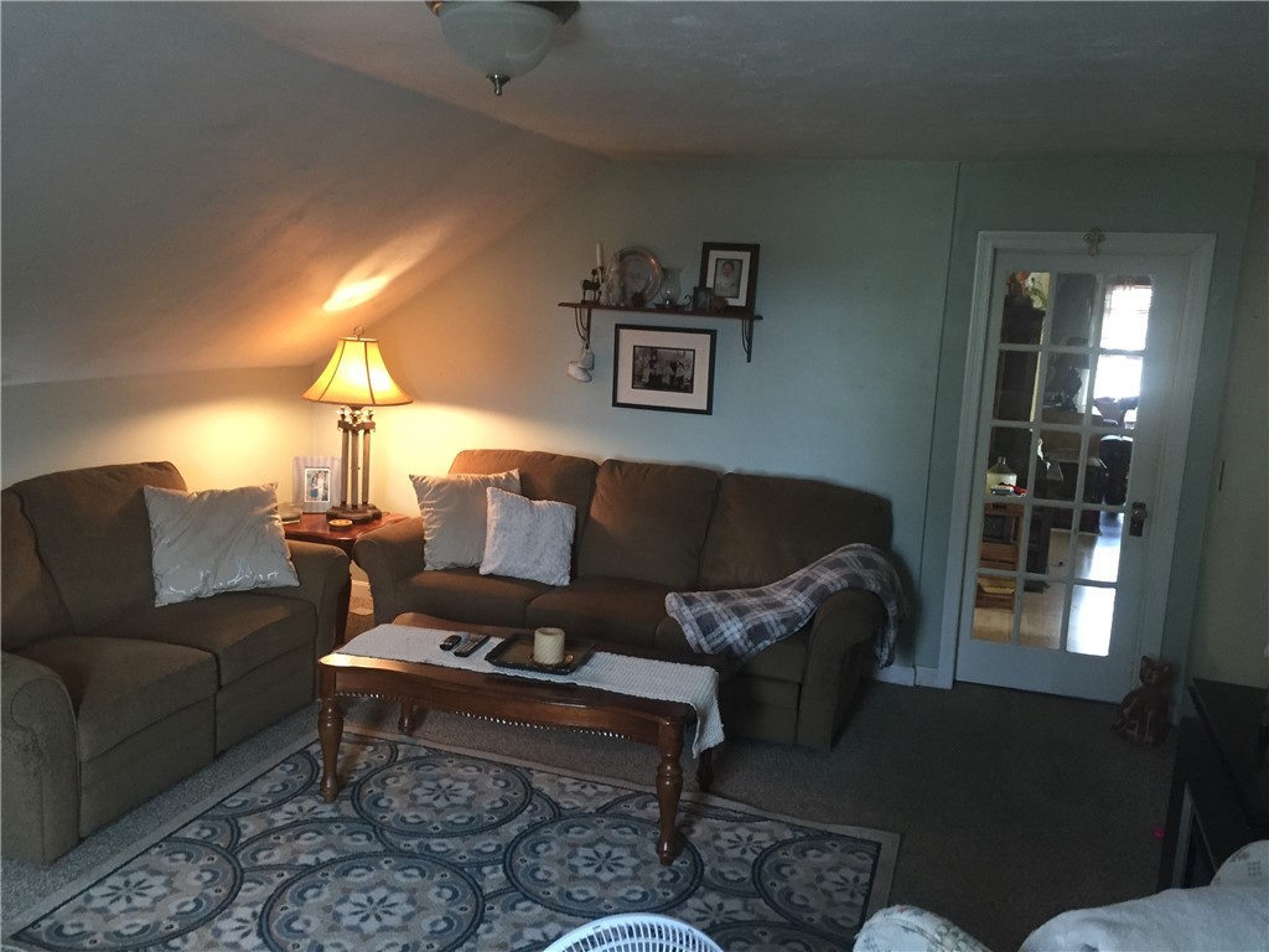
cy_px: 476
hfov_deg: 61.7
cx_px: 634
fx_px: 1063
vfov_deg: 48.2
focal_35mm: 29
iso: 160
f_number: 2.2
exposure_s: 1/30
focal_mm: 4.15
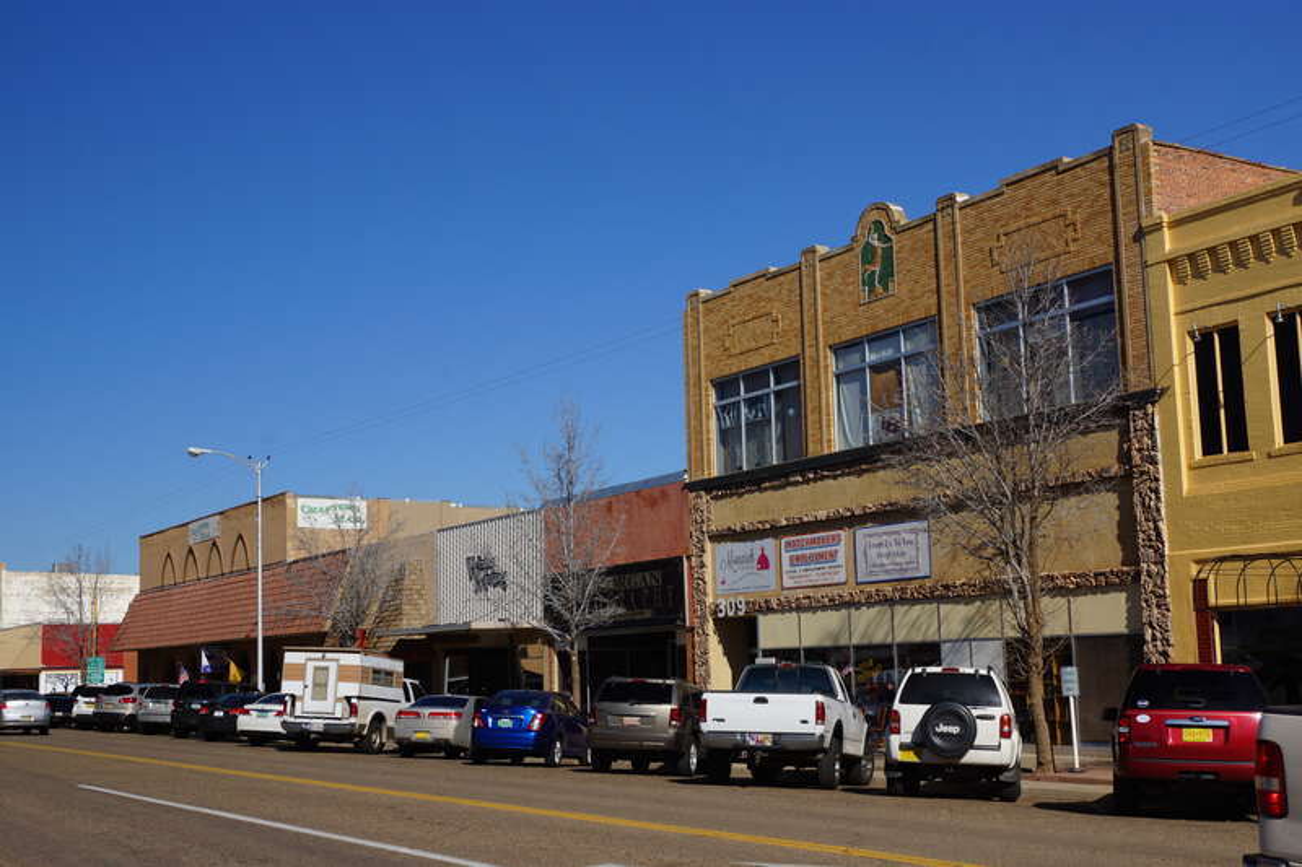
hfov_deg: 43.6
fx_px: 1627
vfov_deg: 29.9
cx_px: 651
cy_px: 434
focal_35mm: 45
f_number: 13
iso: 100
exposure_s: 1/160
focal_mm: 30
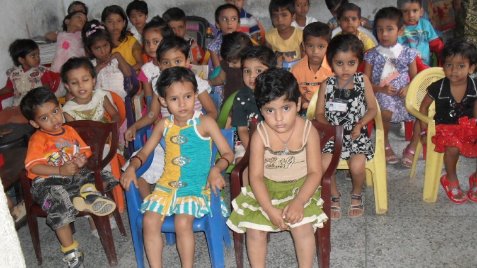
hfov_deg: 48.4
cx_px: 240
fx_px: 531
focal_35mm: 42
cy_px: 139
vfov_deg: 28.4
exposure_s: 1/45
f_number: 2.8
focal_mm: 6.3
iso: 200
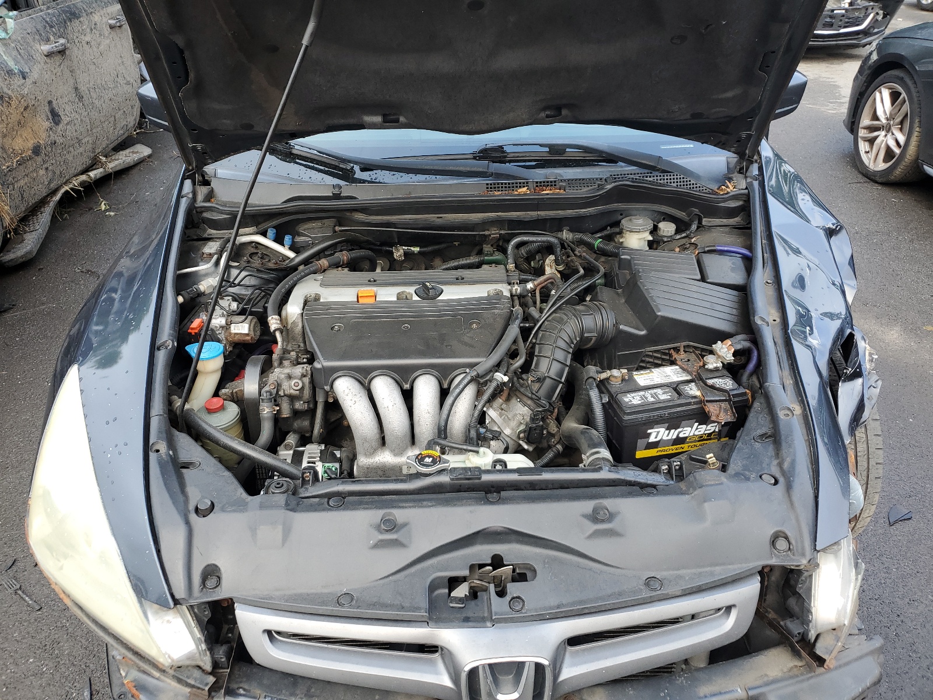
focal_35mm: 26
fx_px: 701
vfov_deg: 53.1
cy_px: 350
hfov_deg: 67.3
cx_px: 466
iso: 50
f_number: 1.5
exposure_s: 1/182
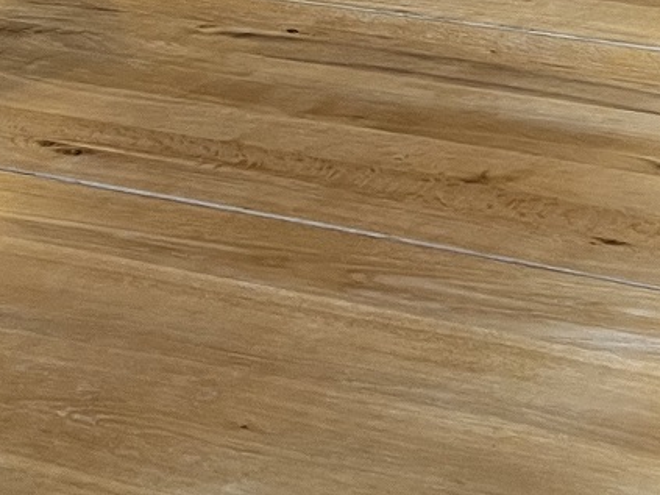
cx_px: 374
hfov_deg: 16.7
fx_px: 2249
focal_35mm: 118
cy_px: -278
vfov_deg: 11.9
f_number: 1.5
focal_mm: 5.7
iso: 125
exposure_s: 1/50
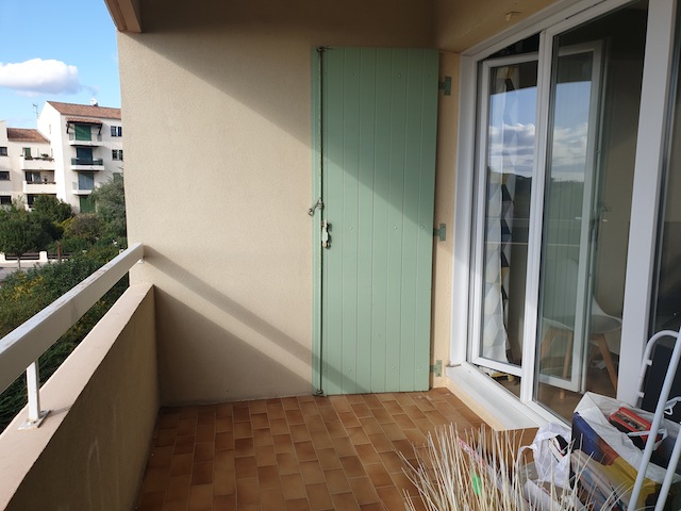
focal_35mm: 26
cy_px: 256
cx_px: 340
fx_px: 511
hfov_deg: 67.3
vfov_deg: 53.1
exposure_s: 1/775
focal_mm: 4.3
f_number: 2.4
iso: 50
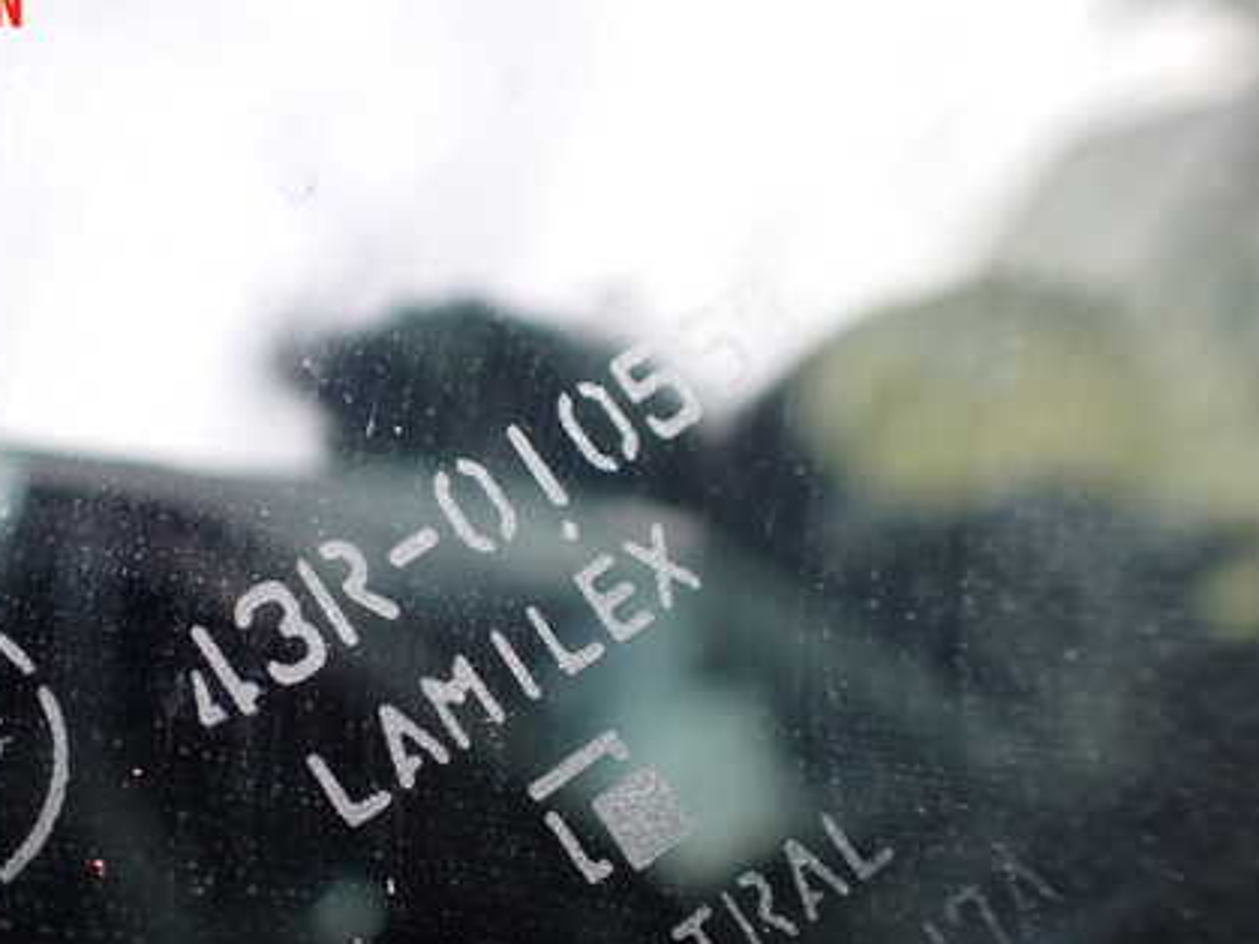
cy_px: 646
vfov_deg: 33.2
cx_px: 379
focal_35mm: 43
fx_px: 1563
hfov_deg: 43.0
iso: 125
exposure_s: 1/125
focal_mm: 5.4
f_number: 2.3
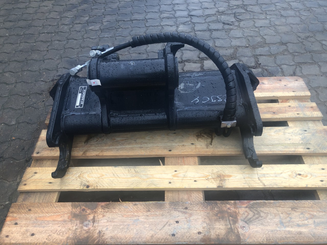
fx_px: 265
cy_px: 122
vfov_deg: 49.7
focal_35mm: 28
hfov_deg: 63.4
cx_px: 164
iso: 64
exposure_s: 1/120
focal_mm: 3.99
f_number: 1.8
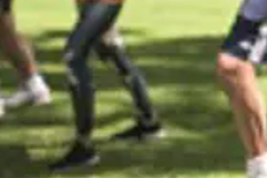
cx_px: 450
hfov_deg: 15.2
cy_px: -162
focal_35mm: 120
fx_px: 890
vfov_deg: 10.6
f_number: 1.4
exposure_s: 1/3200
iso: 220
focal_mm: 24
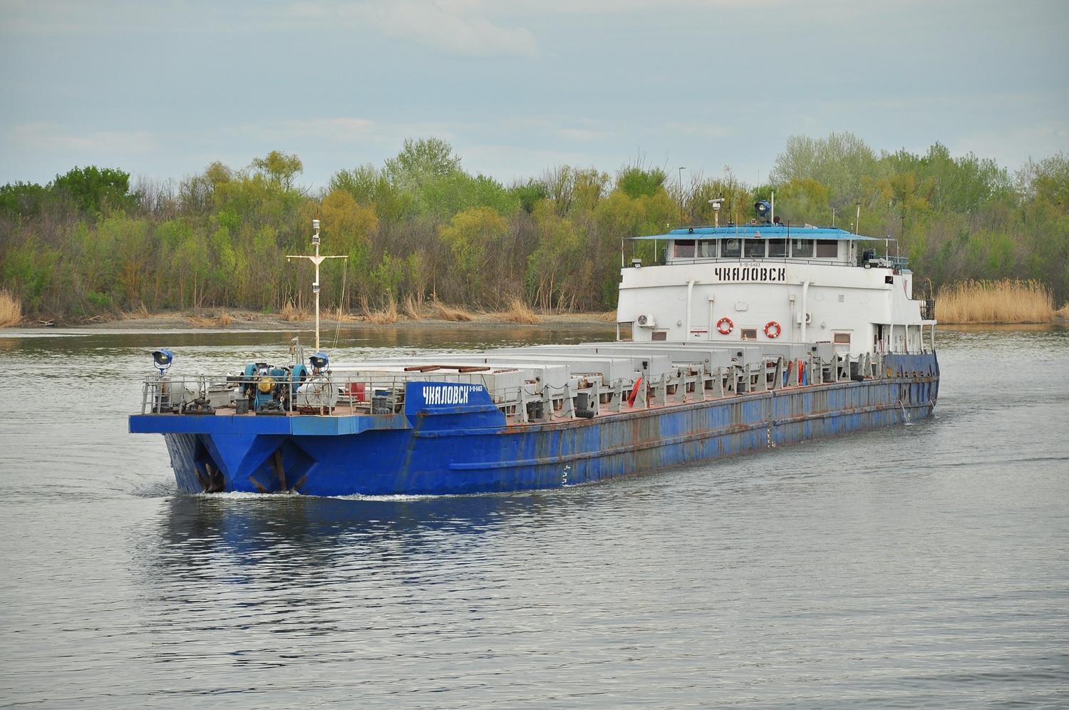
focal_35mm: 168
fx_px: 4982
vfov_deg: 8.1
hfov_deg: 12.2
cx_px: 534
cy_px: 355
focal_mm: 112
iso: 200
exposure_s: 1/400
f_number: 5.6
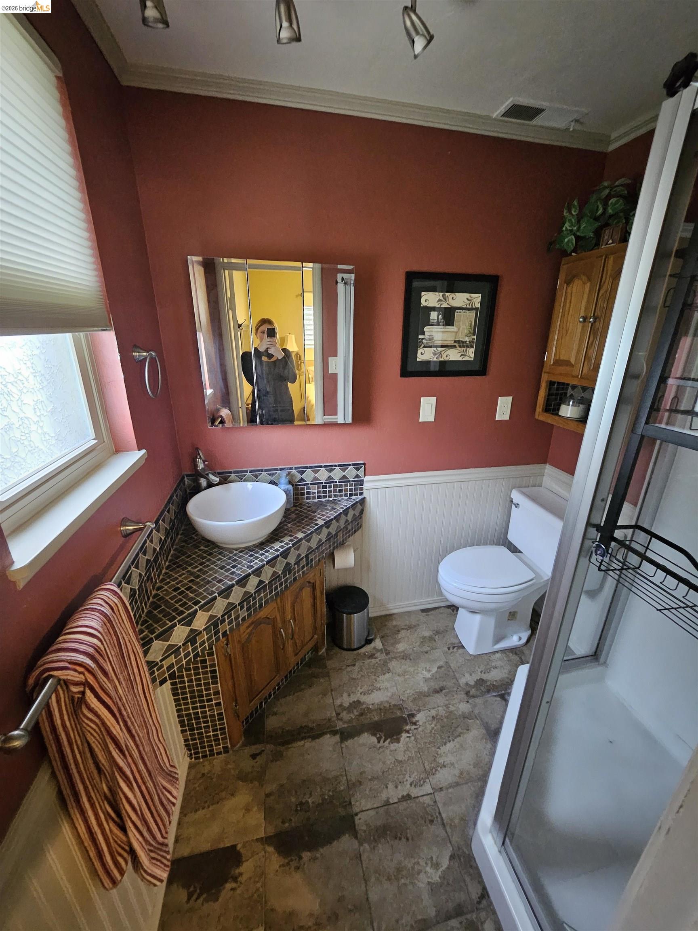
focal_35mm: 13
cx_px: 349
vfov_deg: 106.2
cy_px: 466
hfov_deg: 89.9
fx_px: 350
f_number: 2.2
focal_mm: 1.7
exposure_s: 1/24
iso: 640
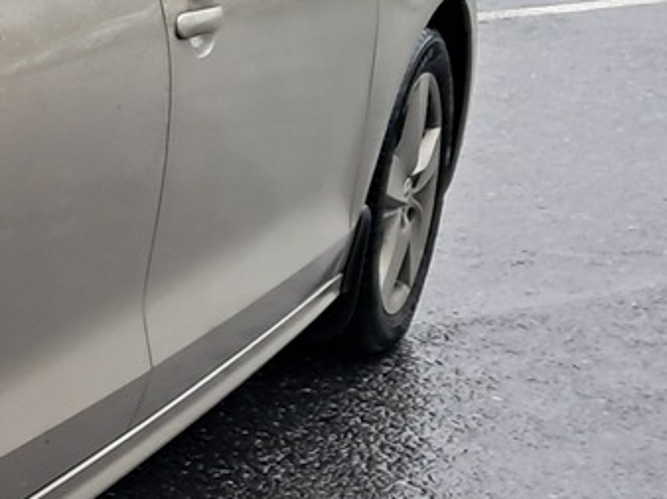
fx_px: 2465
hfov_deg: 13.0
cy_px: 418
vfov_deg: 11.5
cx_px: -748
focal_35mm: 128
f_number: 1.8
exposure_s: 1/50
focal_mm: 4
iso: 200
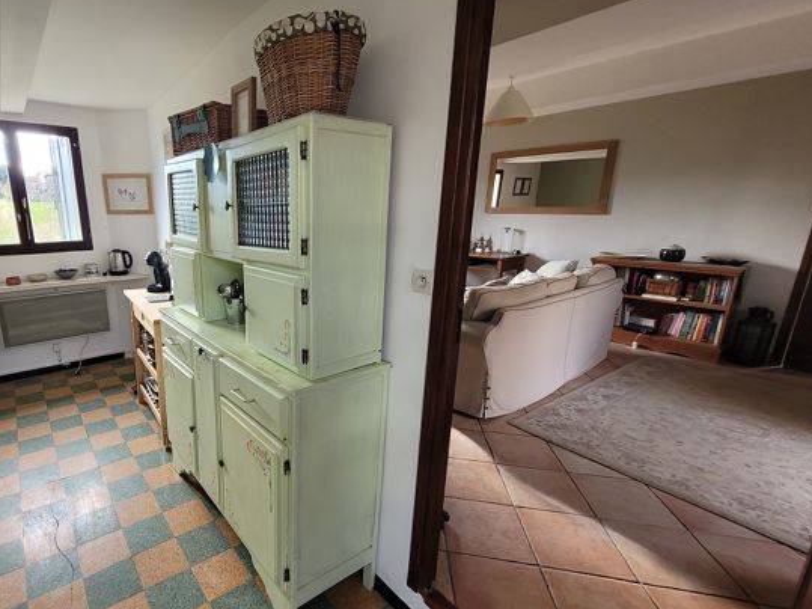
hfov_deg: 88.6
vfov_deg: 74.7
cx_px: 288
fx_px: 399
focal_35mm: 17
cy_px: 308
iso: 125
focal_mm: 1.74
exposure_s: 1/60
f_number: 2.2
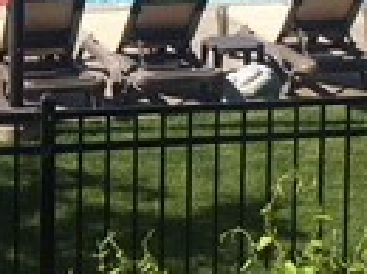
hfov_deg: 13.7
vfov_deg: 10.0
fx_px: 1513
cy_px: -155
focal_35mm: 143
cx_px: 31
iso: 25
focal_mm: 4.15
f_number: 2.2
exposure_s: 1/1304
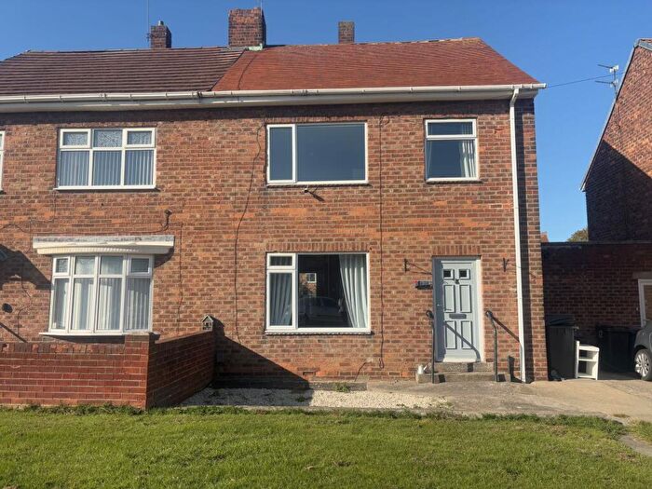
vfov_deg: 53.1
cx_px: 326
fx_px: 490
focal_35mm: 26
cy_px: 244
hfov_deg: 67.3
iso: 50
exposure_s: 1/2538
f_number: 1.6
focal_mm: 5.96
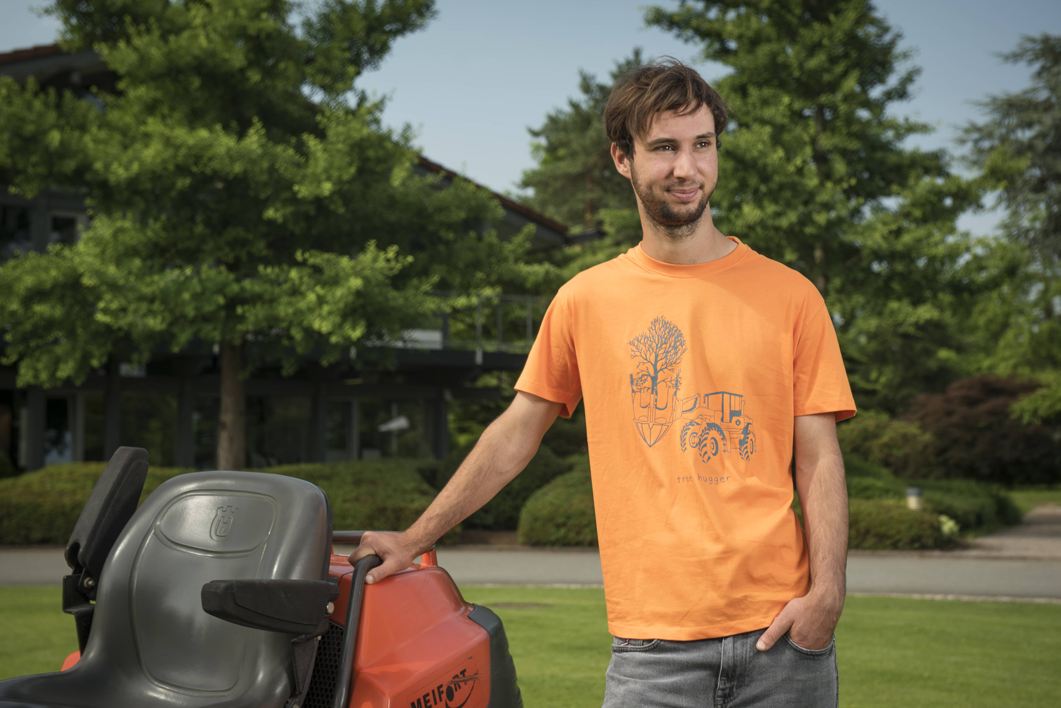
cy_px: 354
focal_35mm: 60
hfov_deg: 33.4
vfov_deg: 22.6
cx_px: 530
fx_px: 1769
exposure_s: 1/200
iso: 100
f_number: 5.6
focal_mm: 60
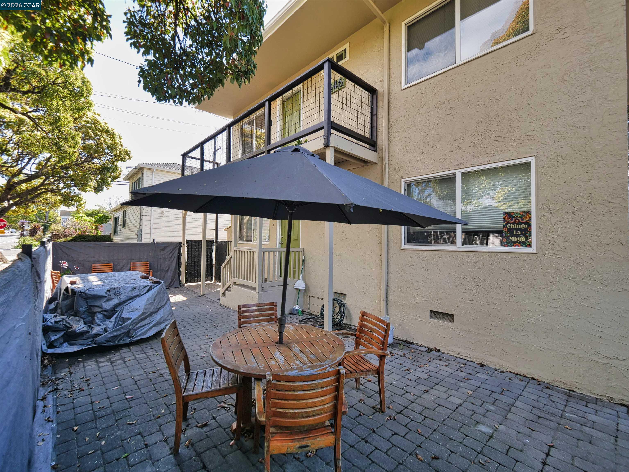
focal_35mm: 14
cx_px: 314
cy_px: 236
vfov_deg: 85.7
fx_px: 254
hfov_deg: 102.1
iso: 100
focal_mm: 7
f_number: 3.5
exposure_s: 1/200
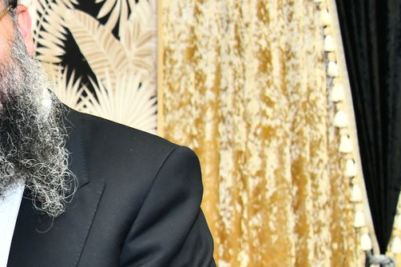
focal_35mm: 106
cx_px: -141
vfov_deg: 12.9
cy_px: 203
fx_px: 1180
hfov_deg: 17.9
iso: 1250
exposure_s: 1/100
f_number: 5.6
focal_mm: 38
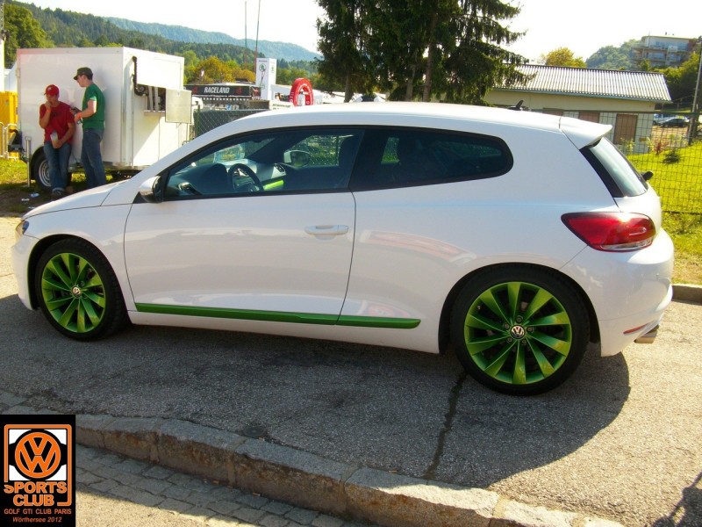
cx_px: 351
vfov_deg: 41.8
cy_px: 264
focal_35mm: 34
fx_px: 690
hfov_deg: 54.0
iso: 80
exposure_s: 1/153
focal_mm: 5.7
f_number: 5.5
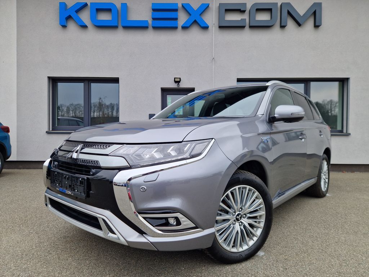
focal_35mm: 23
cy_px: 138
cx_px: 184
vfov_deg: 58.9
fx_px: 245
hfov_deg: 73.9
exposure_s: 1/501
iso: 50
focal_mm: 5.4
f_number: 1.8
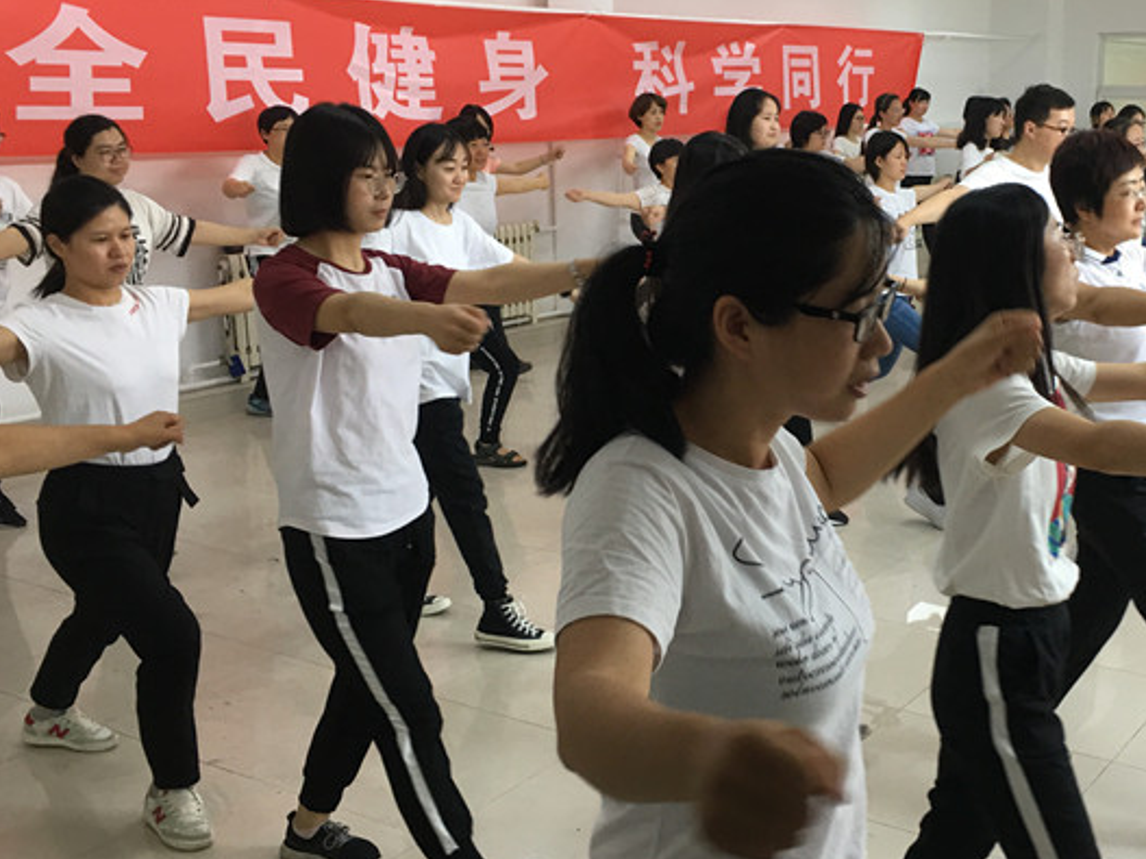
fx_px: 1456
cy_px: 385
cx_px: 800
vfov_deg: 32.8
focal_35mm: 44
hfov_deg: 42.1
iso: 40
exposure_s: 1/33
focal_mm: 4.15
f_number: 2.2
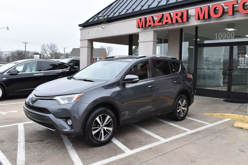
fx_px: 227
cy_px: 82
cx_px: 124
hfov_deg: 57.2
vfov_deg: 39.9
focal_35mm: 33
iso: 400
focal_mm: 22
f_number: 9
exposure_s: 1/100
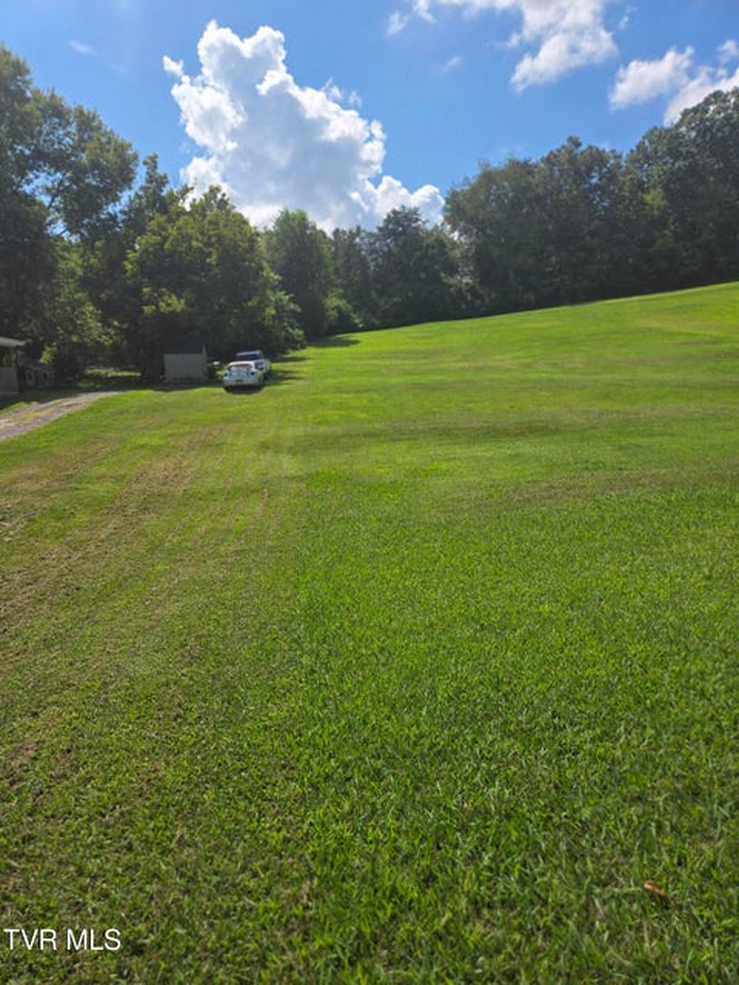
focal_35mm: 23
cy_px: 492
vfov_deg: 73.9
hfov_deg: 58.9
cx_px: 370
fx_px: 655
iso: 25
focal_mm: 5.4
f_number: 1.8
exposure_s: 1/2198
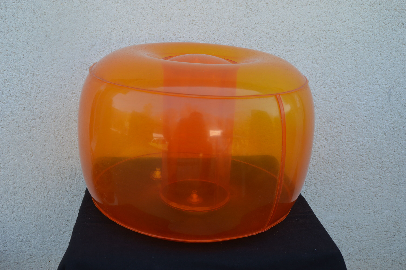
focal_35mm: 42
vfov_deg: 31.8
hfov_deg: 46.4
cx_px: 203
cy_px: 135
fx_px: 473
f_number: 5.6
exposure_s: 1/125
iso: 140
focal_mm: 28
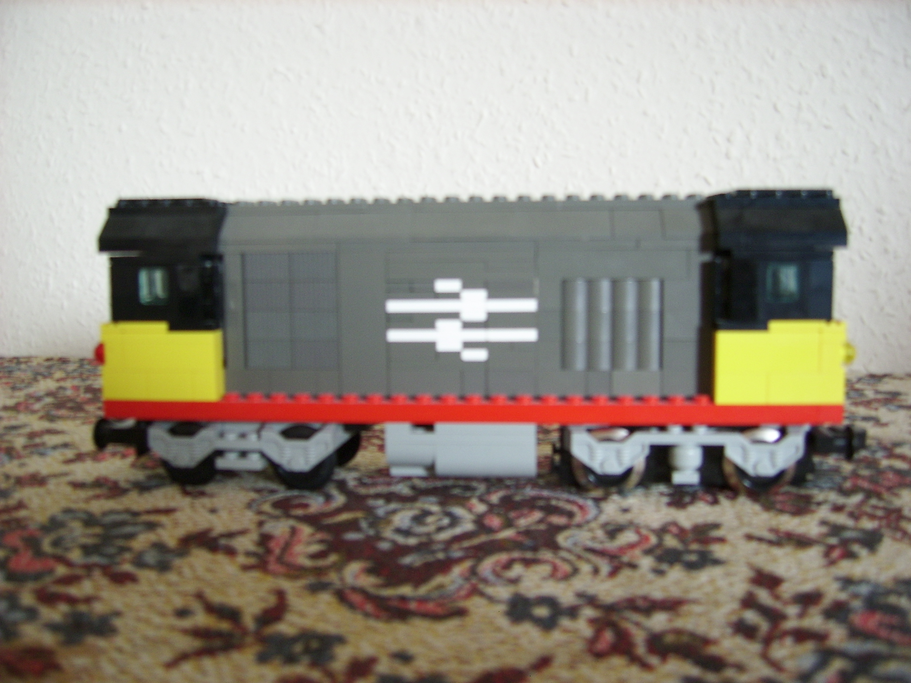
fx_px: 921
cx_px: 456
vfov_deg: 40.7
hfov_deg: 52.6
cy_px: 342
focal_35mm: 35
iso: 100
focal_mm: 5.95
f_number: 2.8
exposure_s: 1/8
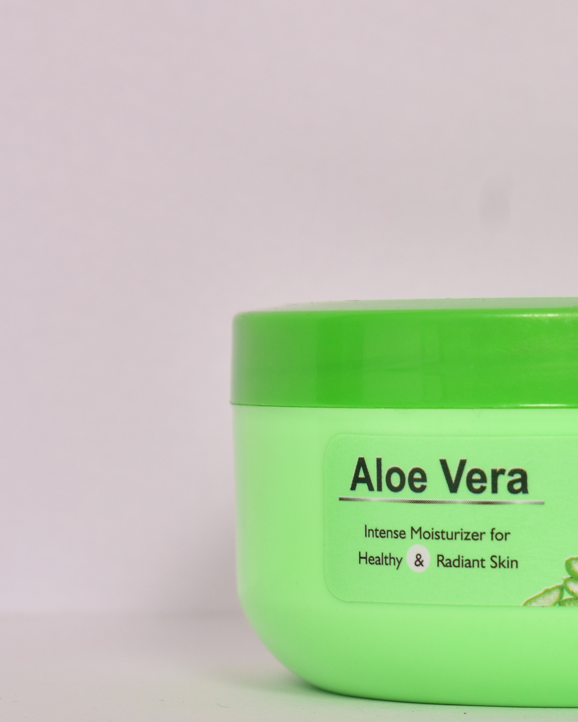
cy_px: 470
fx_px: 4067
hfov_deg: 8.1
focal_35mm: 190
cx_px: 634
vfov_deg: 10.1
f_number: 7.1
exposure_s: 1/125
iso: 200
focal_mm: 55
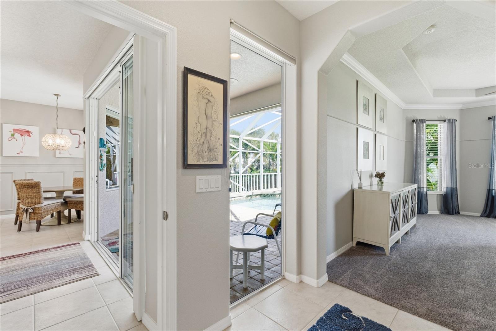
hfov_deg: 96.7
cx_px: 248
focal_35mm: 16
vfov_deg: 73.7
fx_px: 220
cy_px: 166
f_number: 9
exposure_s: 1/100
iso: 400
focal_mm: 16
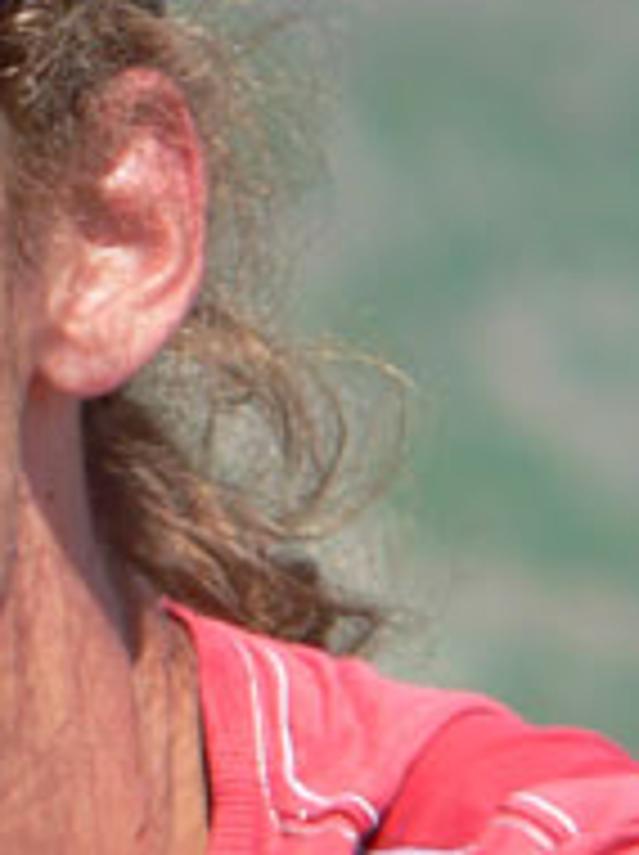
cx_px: -338
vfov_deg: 1.5
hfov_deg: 1.1
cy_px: 238
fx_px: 33672
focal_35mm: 1365
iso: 80
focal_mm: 72
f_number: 4
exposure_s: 1/500
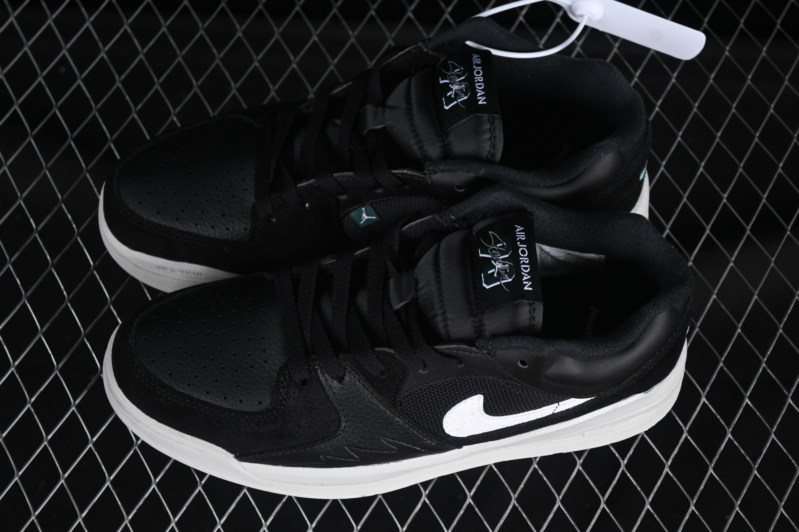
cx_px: 400
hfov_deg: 27.0
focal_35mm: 75
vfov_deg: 18.2
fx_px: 1664
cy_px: 266
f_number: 6.3
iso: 160
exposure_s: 1/50
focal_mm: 50
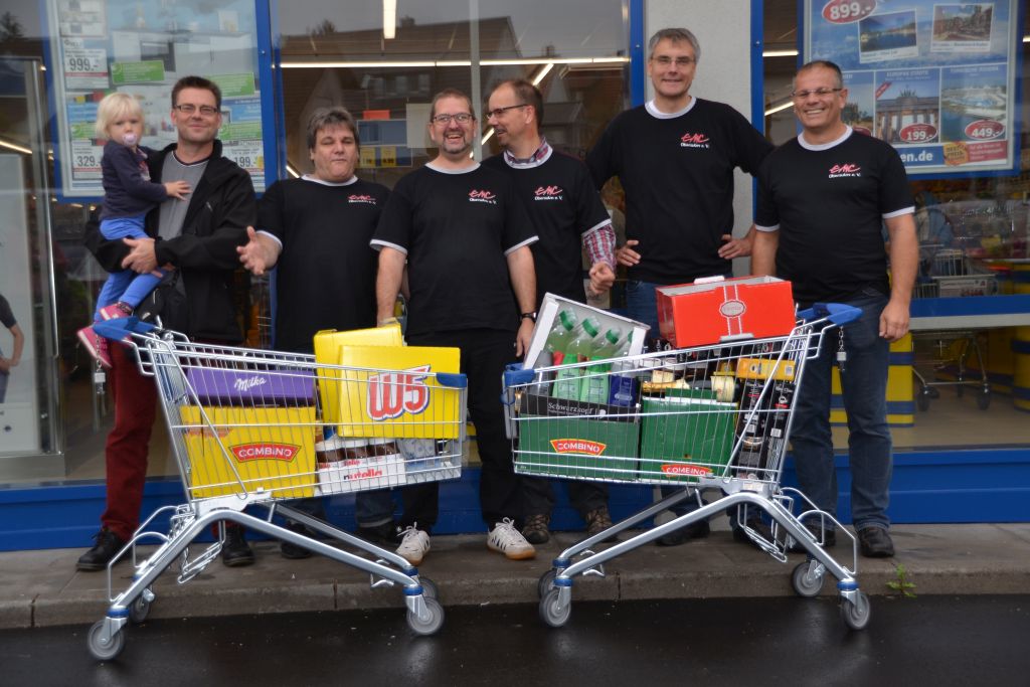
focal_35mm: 57
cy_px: 344
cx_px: 515
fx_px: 1631
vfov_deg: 23.8
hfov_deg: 35.0
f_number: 4.2
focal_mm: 38
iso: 100
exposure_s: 1/125
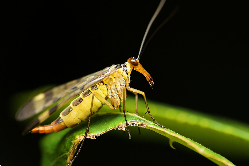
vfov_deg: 10.2
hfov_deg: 15.2
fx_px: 934
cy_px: 83
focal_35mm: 135
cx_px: 124
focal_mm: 90
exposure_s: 1/250
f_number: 8
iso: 100
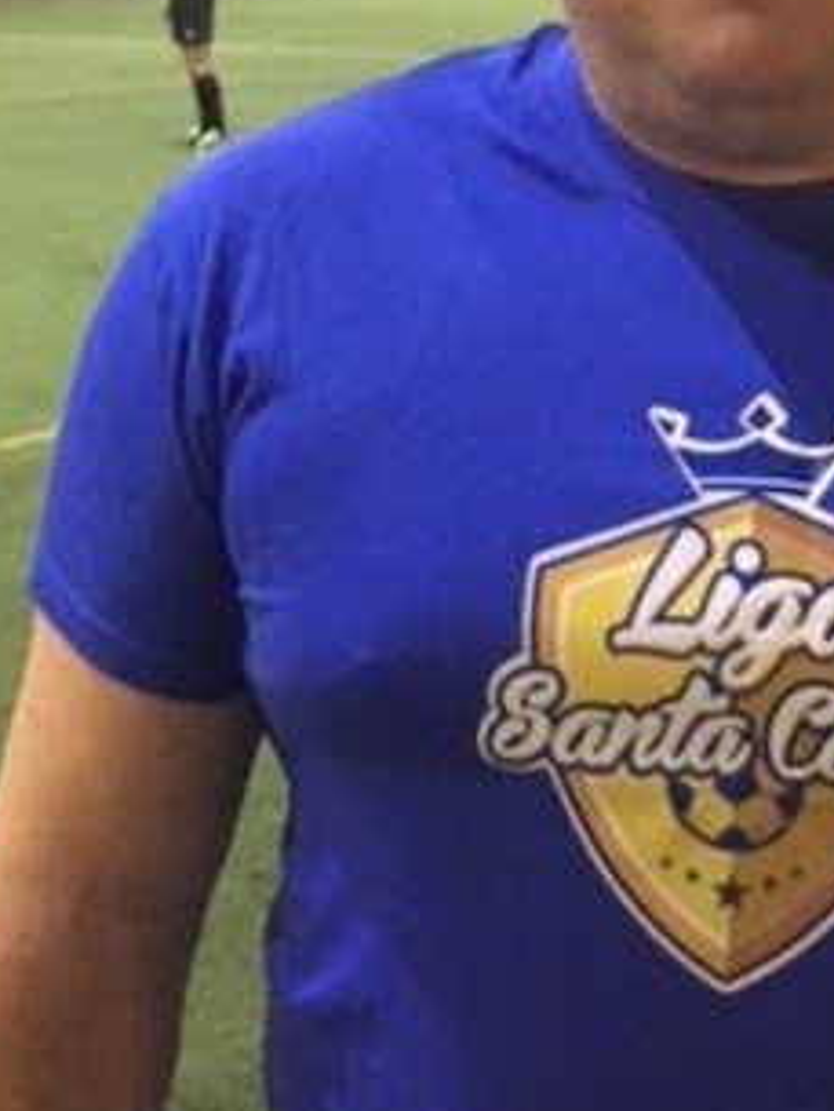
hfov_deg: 24.8
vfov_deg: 32.6
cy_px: 189
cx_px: 774
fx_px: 1830
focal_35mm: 57
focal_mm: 4.15
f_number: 2.2
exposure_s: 1/17
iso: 500
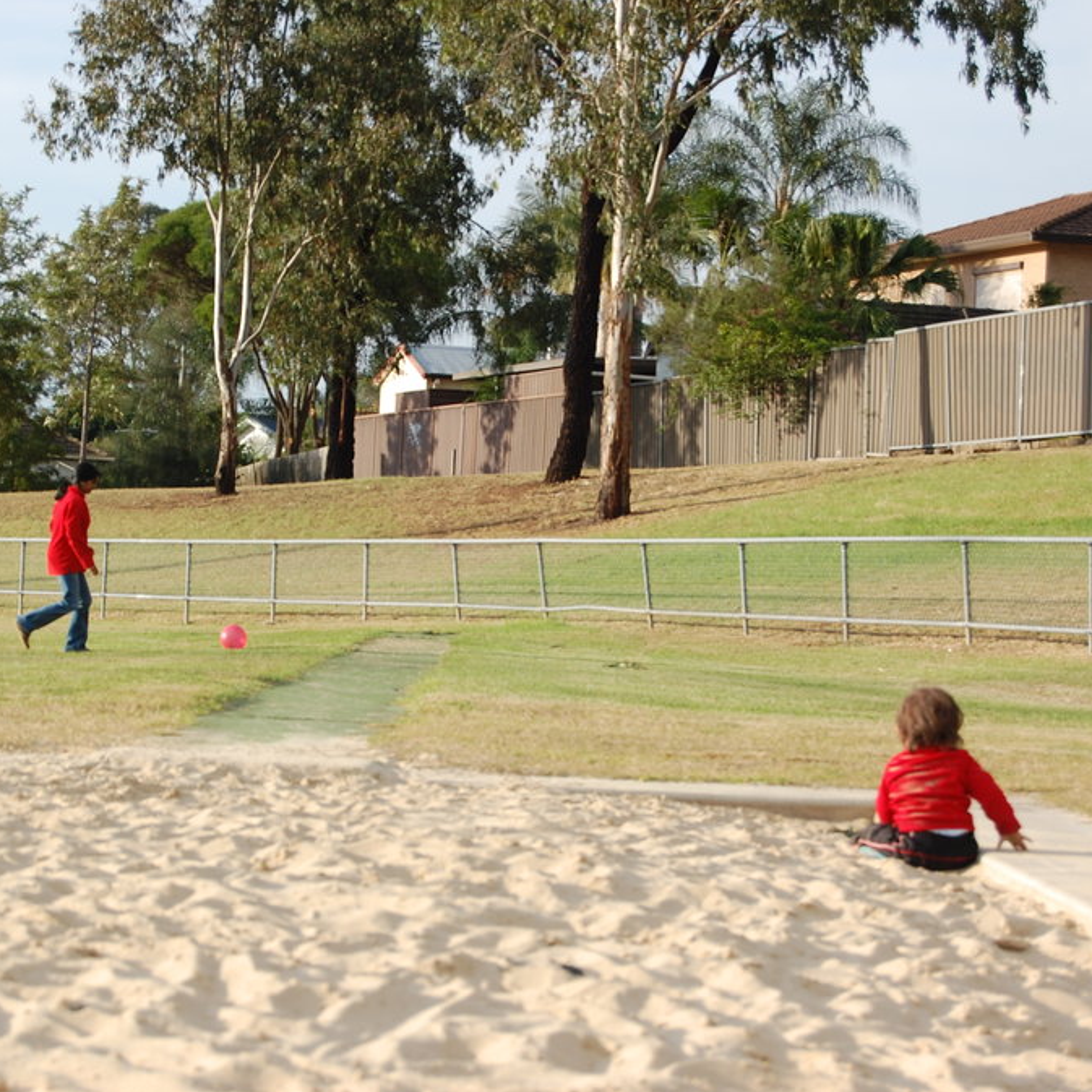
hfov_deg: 16.3
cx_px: 432
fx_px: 3806
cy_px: 549
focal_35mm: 107
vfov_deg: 16.3
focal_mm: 55
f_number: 8
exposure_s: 1/250
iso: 200
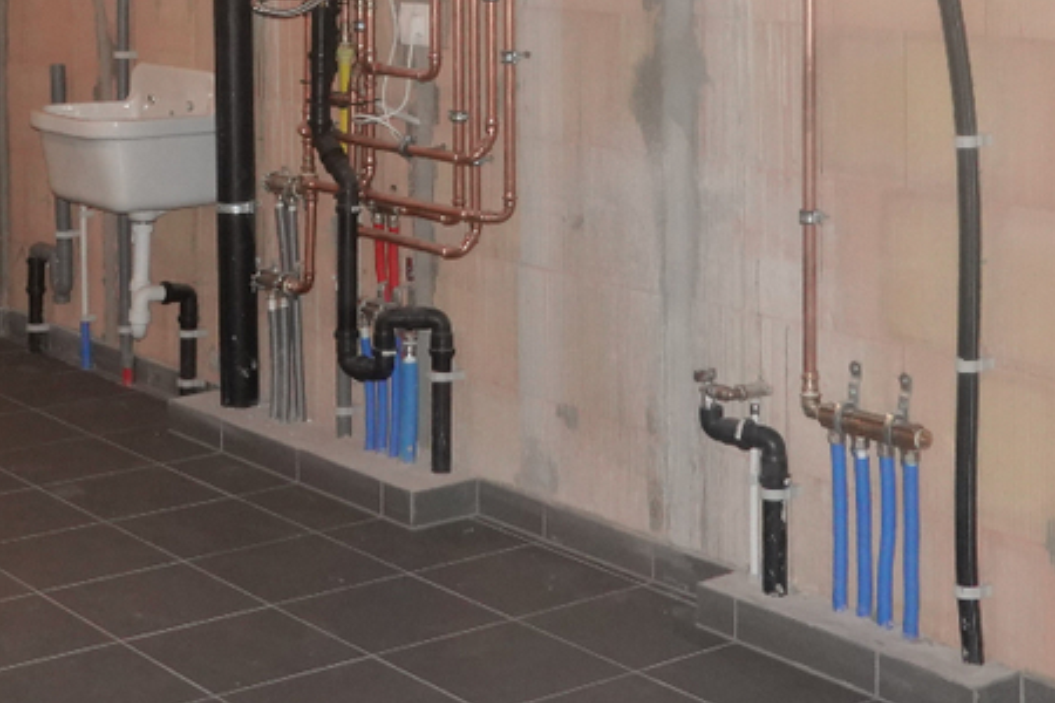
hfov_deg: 27.8
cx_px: 328
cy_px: -73
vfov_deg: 18.2
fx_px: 2110
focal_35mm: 72
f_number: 2.8
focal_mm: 9
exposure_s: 1/30
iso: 1000
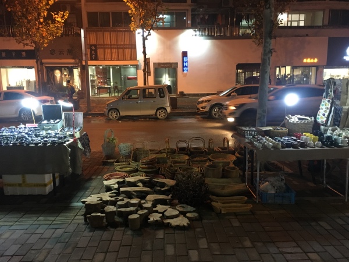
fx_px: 292
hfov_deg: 61.7
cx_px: 174
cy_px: 131
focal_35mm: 29
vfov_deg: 48.2
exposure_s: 1/17
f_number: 2.2
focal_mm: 4.15
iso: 200
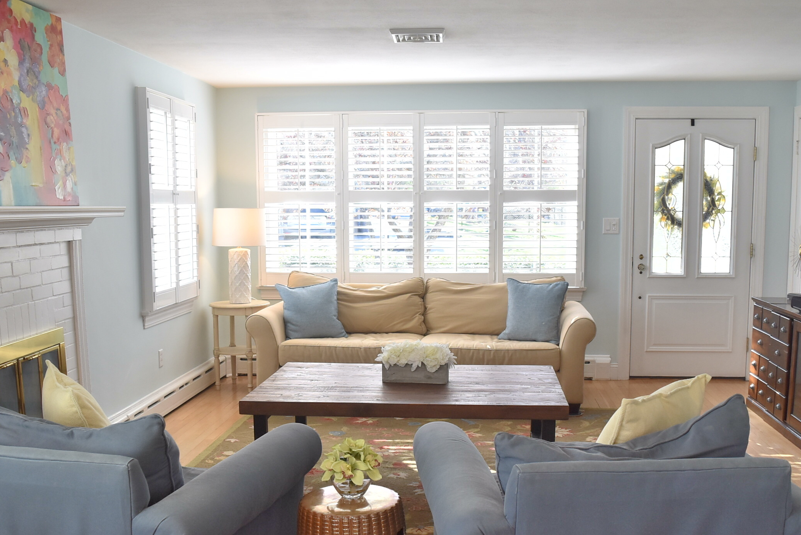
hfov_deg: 49.5
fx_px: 869
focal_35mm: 39
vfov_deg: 34.1
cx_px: 396
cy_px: 334
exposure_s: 1/100
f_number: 5
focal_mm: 18
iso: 400
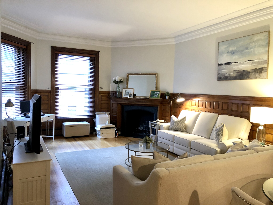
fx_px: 221
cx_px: 136
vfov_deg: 49.7
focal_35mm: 28
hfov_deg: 63.4
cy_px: 102
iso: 100
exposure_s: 1/13
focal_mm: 3.99
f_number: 1.8
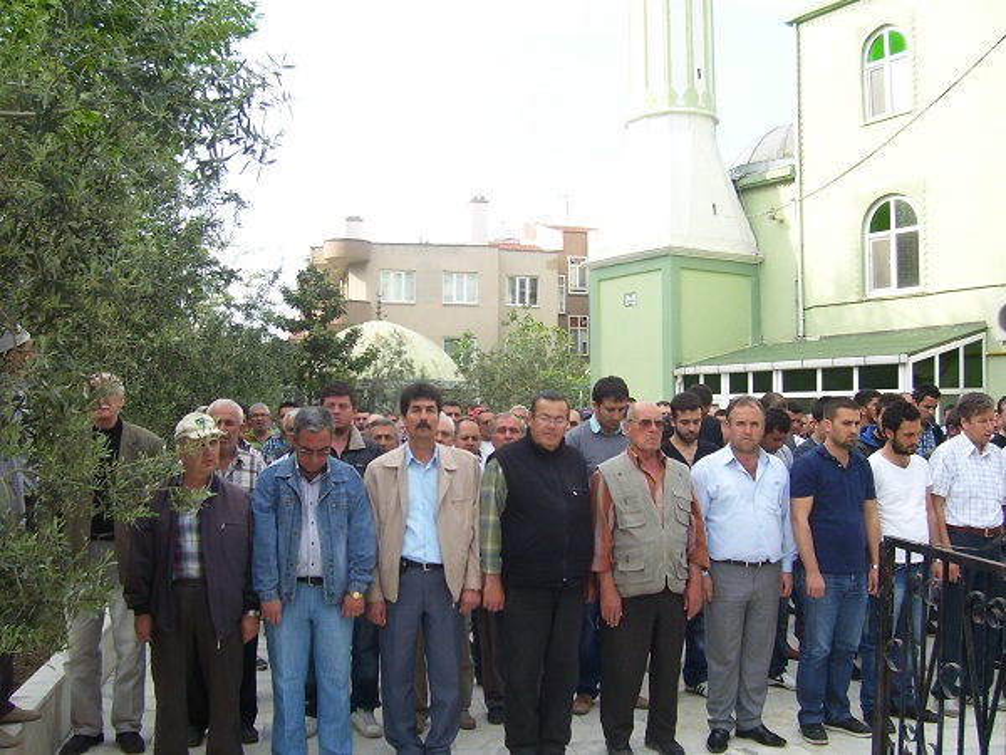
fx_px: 988
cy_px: 378
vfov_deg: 41.8
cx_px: 503
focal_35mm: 34
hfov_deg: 54.0
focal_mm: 5.6
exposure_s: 1/500
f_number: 2.7
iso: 80
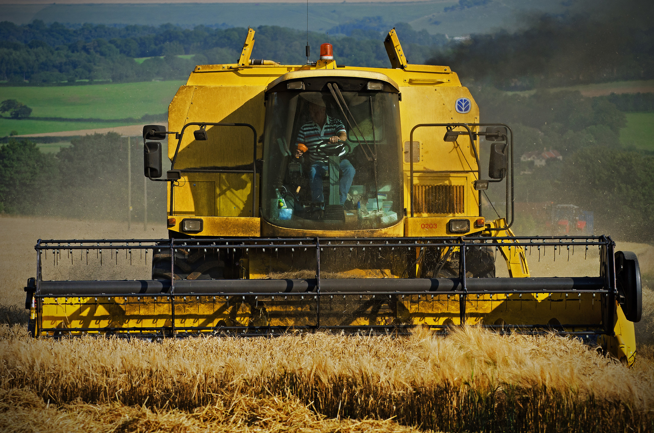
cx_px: 327
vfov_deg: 6.3
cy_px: 216
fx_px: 3943
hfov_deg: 9.5
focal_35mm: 218
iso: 250
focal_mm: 145
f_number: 8
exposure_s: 1/1000
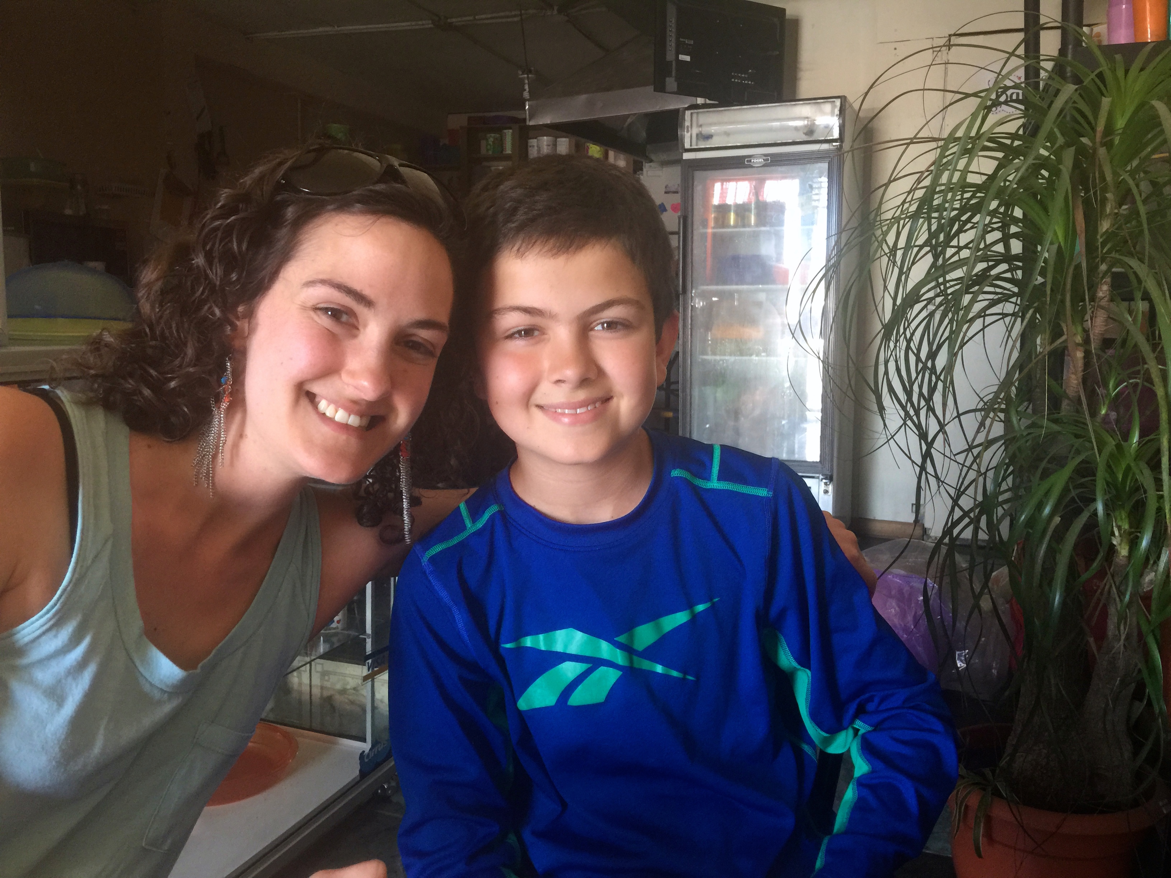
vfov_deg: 48.2
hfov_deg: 61.7
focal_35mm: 29
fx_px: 981
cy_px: 439
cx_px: 586
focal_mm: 4.15
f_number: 2.2
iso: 64
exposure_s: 1/15
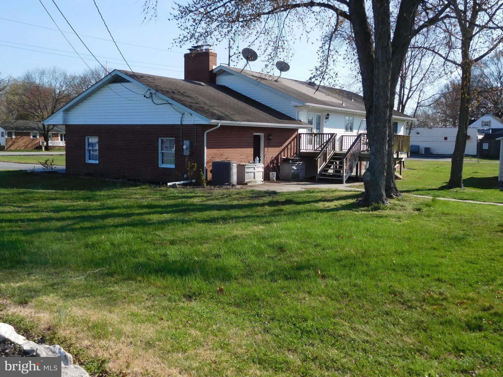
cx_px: 252
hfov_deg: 52.6
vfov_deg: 40.7
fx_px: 509
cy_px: 188
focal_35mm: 35
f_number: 3.8
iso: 125
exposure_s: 1/800
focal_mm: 6.2
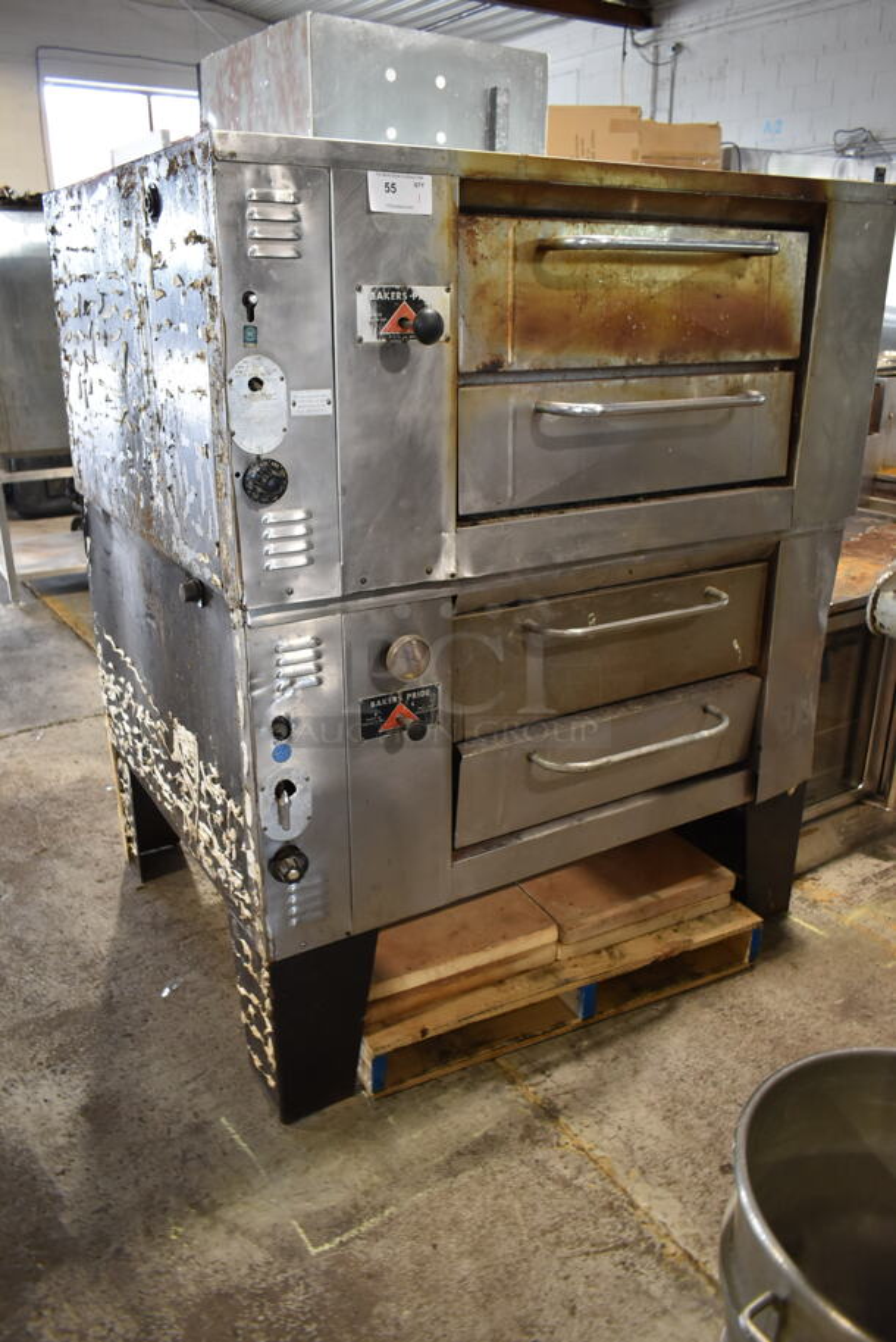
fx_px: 1006
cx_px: 448
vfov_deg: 67.3
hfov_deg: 48.0
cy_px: 671
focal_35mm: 27
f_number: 3.5
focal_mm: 18
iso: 640
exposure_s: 1/30
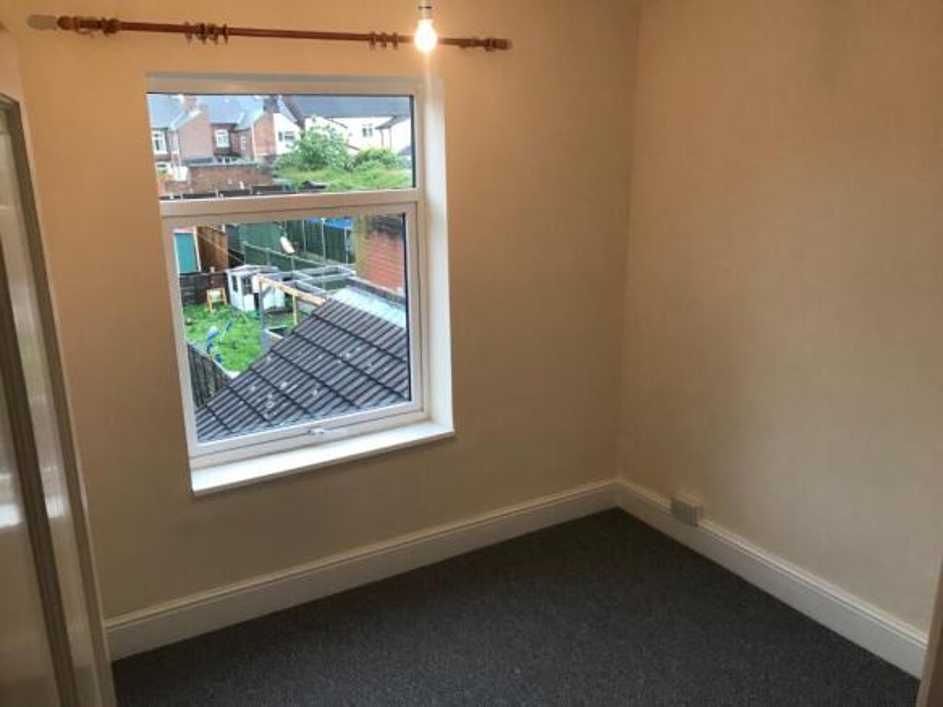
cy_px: 354
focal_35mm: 28
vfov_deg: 49.7
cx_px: 472
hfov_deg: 63.5
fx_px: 763
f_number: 1.8
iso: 32
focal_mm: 3.99
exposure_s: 1/33
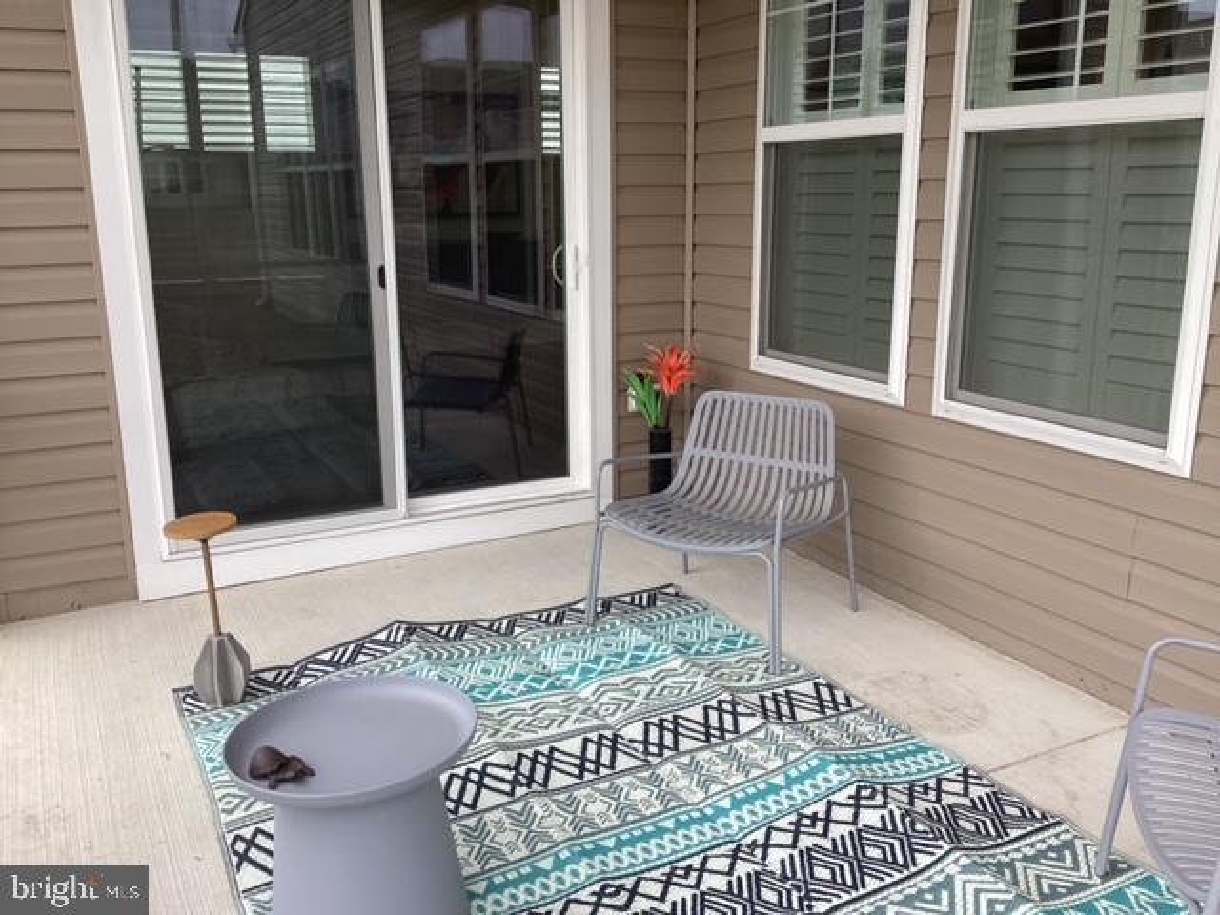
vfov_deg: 45.4
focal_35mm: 31
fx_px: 1093
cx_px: 610
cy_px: 458
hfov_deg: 58.4
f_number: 2.4
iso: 32
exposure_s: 1/120
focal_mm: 3.3
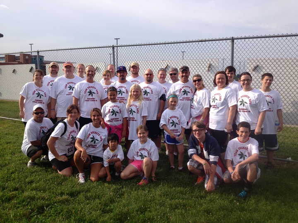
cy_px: 112
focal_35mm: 35
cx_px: 149
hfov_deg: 52.6
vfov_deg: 40.7
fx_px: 301
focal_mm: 4.28
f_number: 2.4
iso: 50
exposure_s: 1/1346
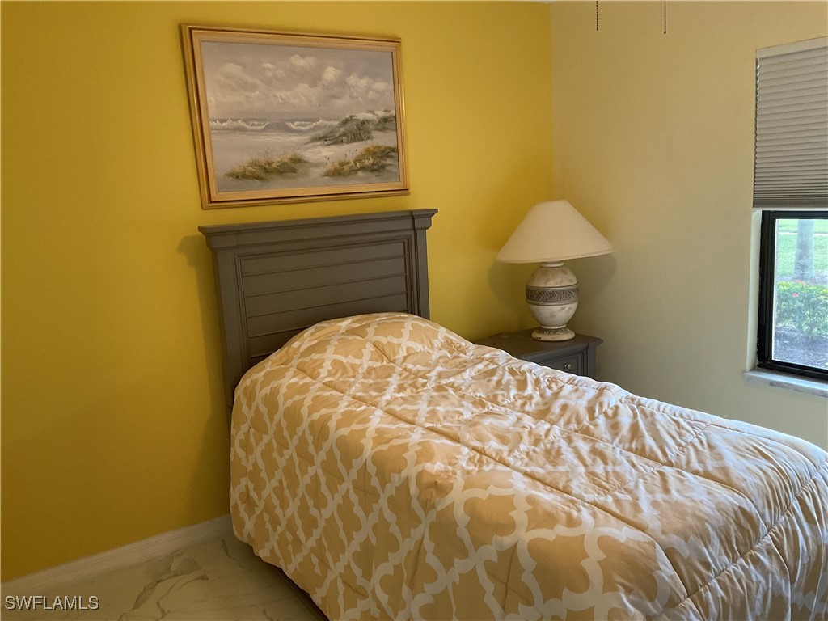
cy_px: 310
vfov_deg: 48.2
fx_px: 694
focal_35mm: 29
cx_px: 414
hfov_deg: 61.7
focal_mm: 3
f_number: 1.8
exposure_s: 1/60
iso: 125
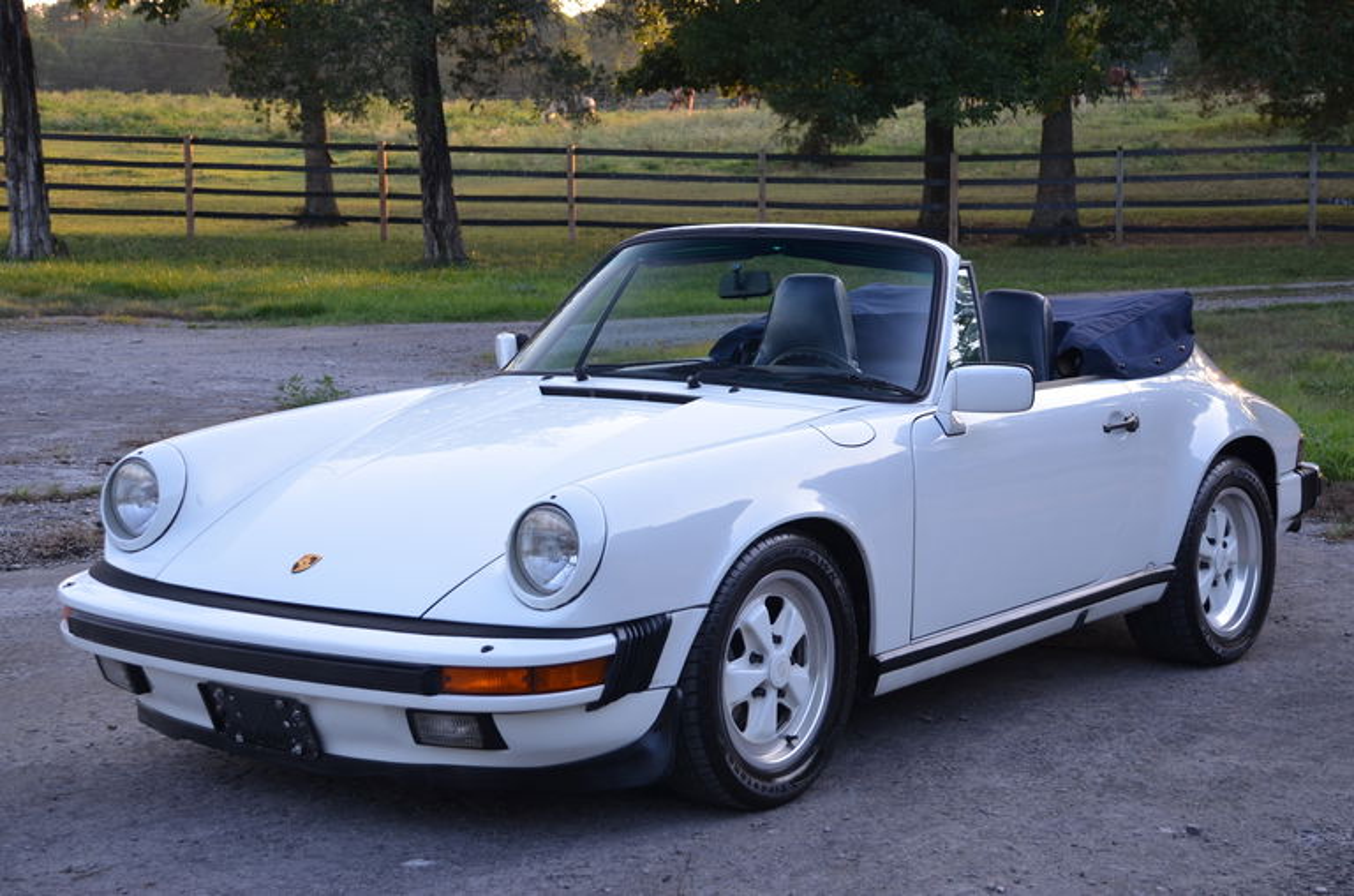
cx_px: 677
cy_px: 448
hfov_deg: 33.5
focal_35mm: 60
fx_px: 2251
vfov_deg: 22.5
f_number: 4.5
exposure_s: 1/80
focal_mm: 40
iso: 400
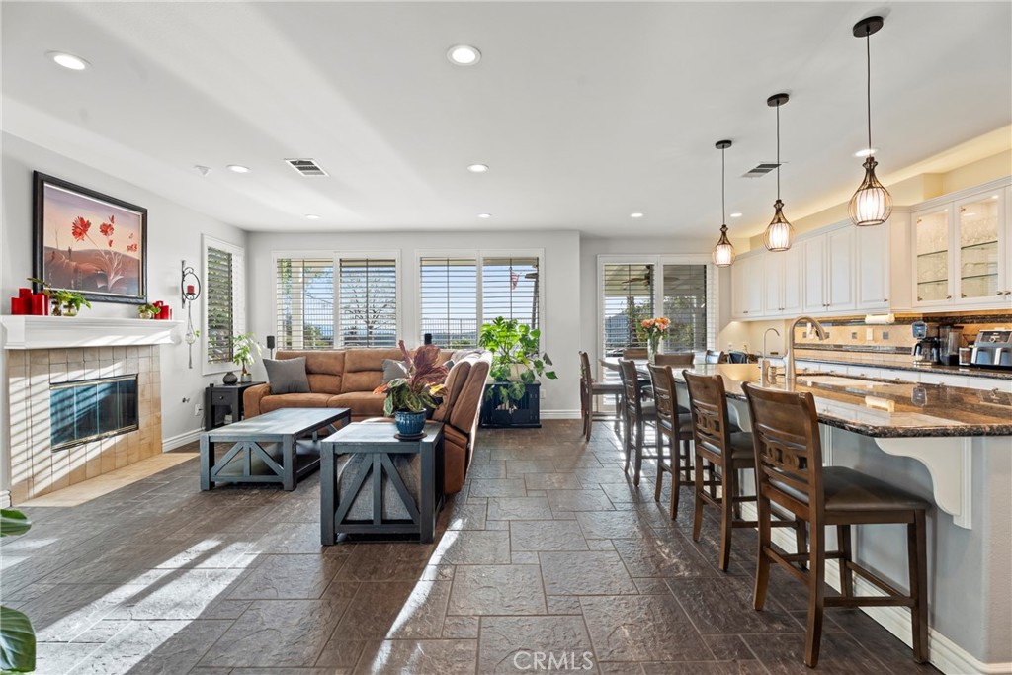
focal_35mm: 17
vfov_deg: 70.8
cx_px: 506
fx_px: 475
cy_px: 338
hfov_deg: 93.6
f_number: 8
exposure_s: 1/10
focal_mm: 16.9
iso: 400
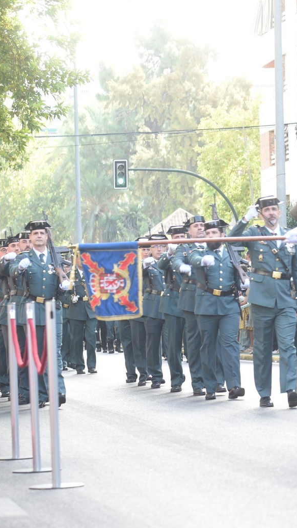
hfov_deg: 6.8
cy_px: 267
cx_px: 307
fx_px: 2491
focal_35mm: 178
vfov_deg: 12.1
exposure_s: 1/160
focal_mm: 110
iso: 400
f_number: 4
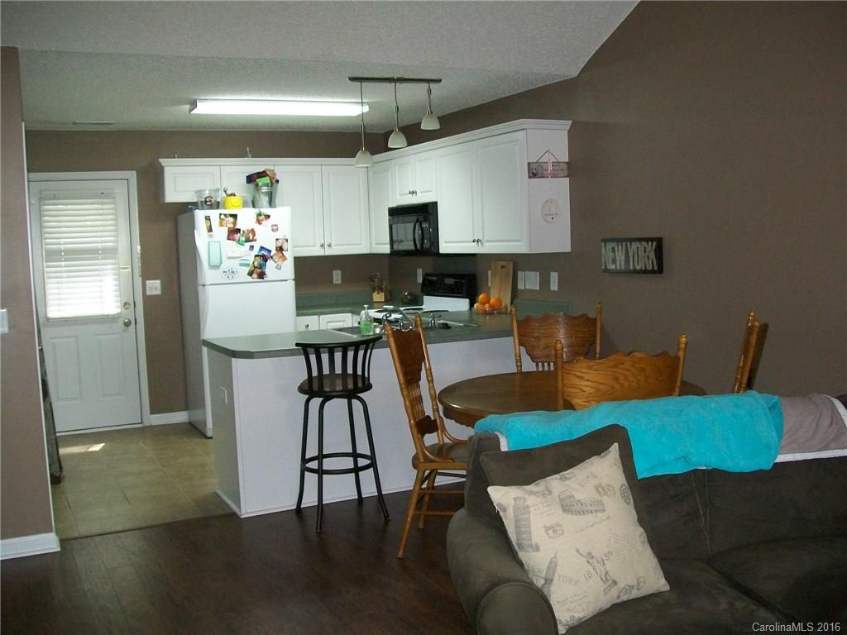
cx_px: 424
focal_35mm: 36
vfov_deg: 39.7
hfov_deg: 51.4
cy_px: 318
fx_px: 881
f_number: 2.7
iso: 160
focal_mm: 6
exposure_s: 1/60
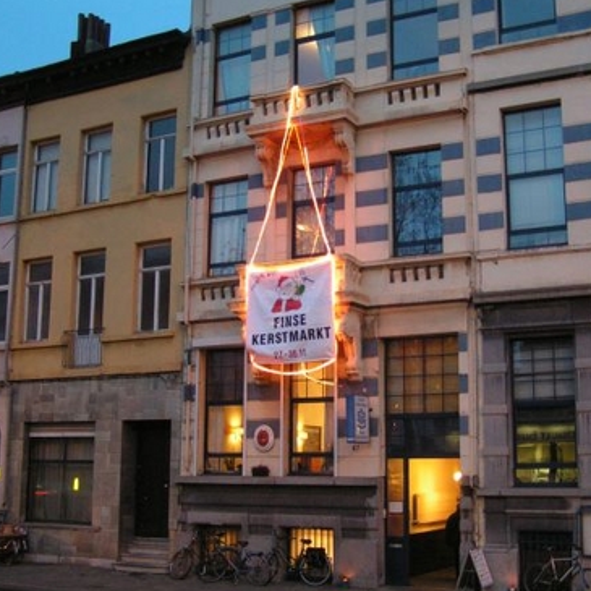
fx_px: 889
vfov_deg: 36.8
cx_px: 364
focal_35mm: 46
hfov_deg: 36.6
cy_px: 294
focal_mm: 6.3
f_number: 2.8
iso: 200
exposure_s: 1/8
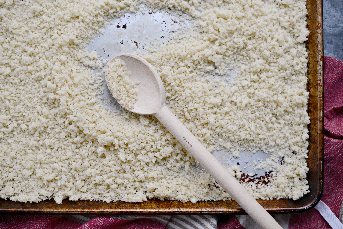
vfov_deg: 27.0
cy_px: 114
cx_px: 172
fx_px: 477
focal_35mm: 50
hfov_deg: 39.6
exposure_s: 1/640
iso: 360
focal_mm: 50
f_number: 2.8
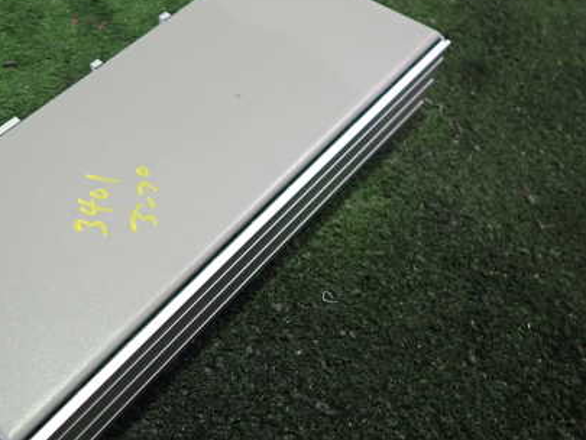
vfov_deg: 38.7
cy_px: 223
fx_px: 627
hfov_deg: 48.4
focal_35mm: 37
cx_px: 153
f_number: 2
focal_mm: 4.5
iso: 400
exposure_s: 1/30
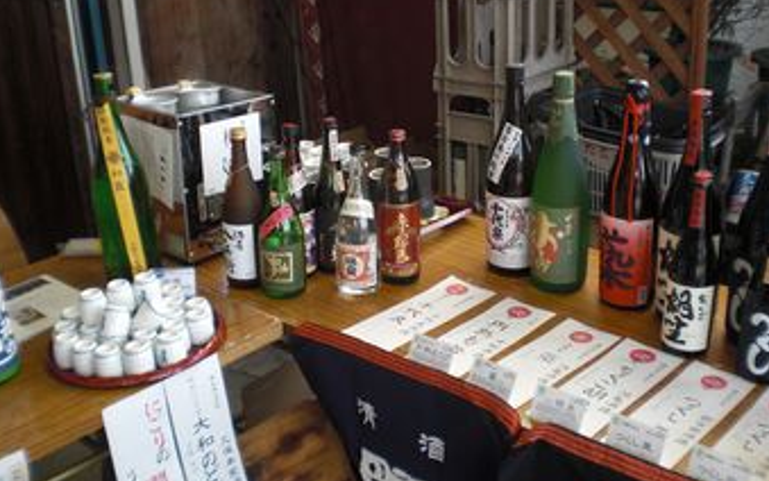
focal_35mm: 41
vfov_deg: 31.3
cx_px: 384
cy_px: 230
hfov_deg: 48.2
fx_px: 859
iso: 100
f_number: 3.1
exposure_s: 1/100
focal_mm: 6.3
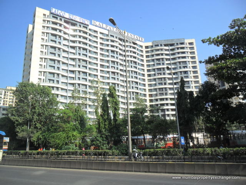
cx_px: 123
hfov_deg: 65.3
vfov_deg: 51.4
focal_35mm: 27
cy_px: 92
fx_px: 192
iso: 100
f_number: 3.5
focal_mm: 4.9
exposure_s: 1/1000
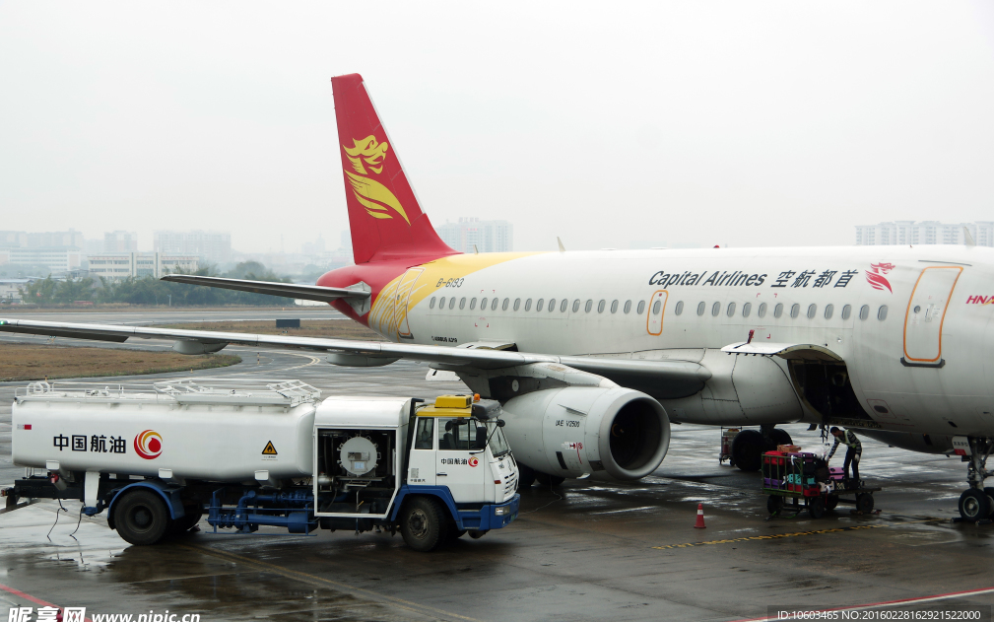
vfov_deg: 21.0
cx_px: 497
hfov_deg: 33.0
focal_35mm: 62
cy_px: 299
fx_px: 1680
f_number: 5.6
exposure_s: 1/250
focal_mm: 40
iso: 100
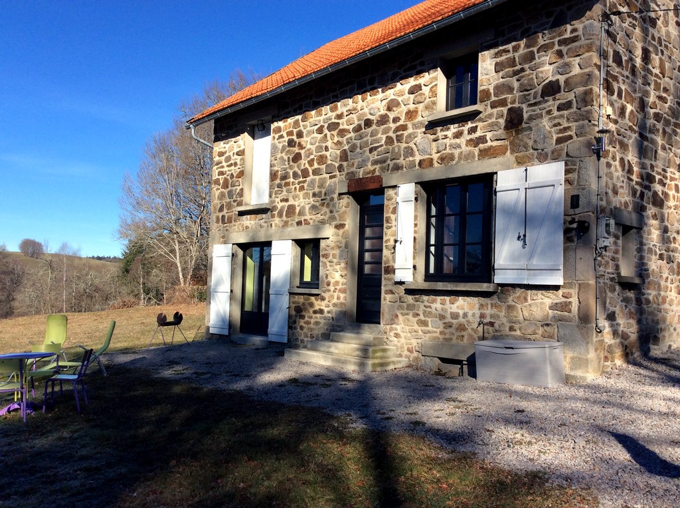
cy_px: 254
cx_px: 340
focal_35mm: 32
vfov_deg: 44.1
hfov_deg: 56.9
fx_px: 628
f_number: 2.4
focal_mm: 3.3
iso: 32
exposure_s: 1/1271
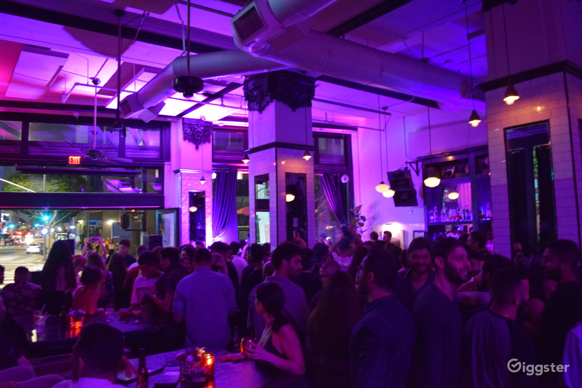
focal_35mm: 27
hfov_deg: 67.4
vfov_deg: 47.9
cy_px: 194
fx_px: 436
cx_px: 291
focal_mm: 18
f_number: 3.5
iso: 6400
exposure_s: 1/13
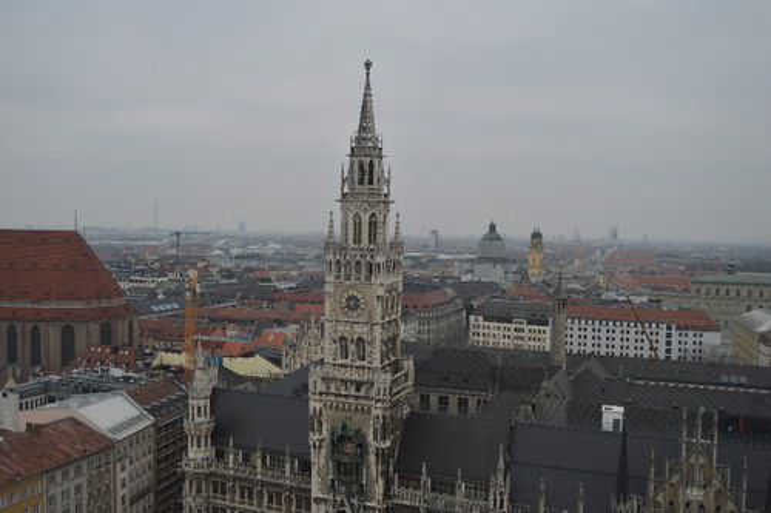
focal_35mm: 30
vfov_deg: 43.6
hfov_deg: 61.9
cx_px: 386
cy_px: 256
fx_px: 642
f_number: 4.5
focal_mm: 20
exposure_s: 1/640
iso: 200
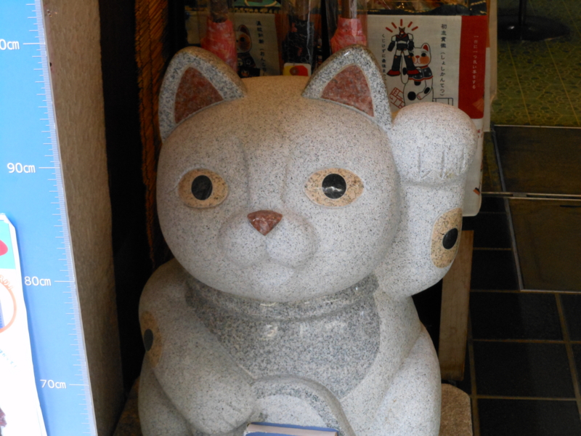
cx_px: 290
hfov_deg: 30.7
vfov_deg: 23.3
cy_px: 218
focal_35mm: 63
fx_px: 1057
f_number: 5
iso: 320
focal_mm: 11.2
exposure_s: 1/30
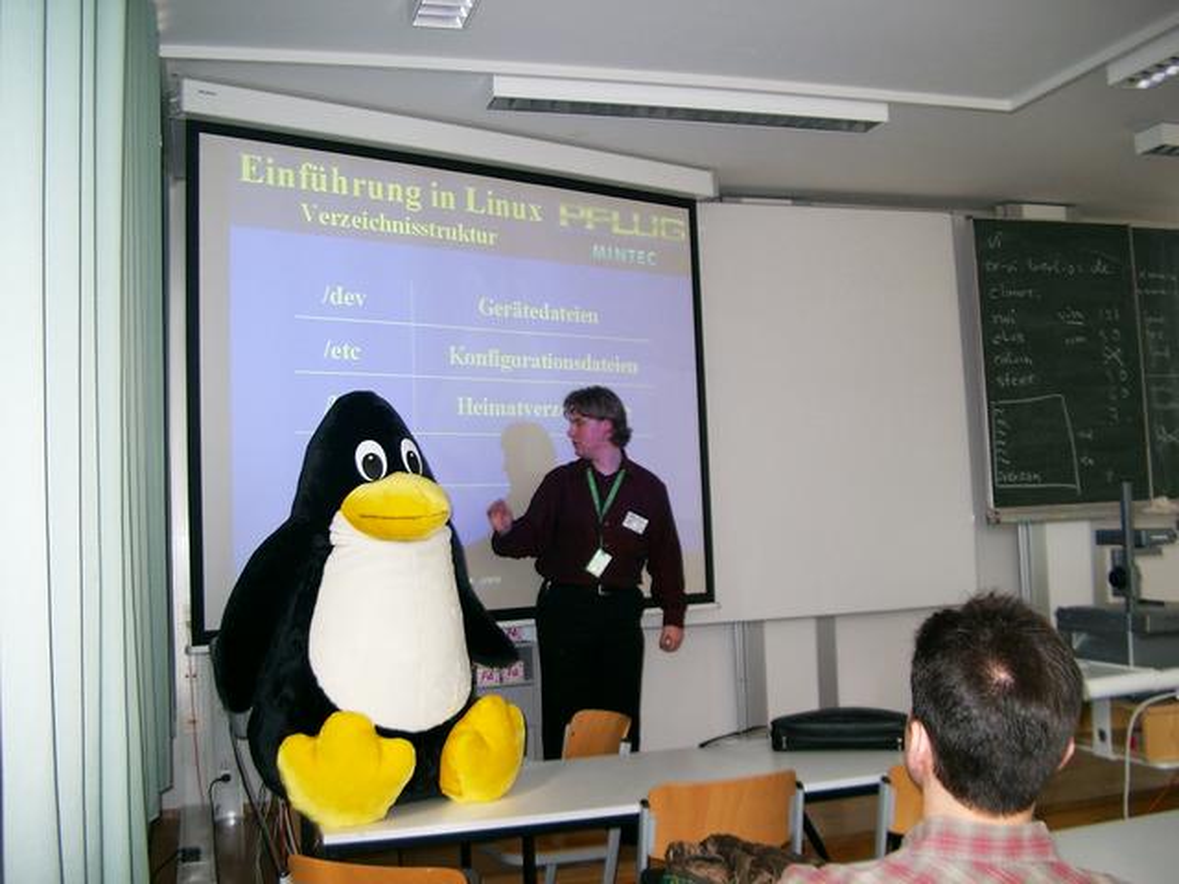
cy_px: 442
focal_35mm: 37
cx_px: 590
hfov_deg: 50.1
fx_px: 1260
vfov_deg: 38.7
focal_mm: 7.6
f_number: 2.6
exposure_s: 1/60
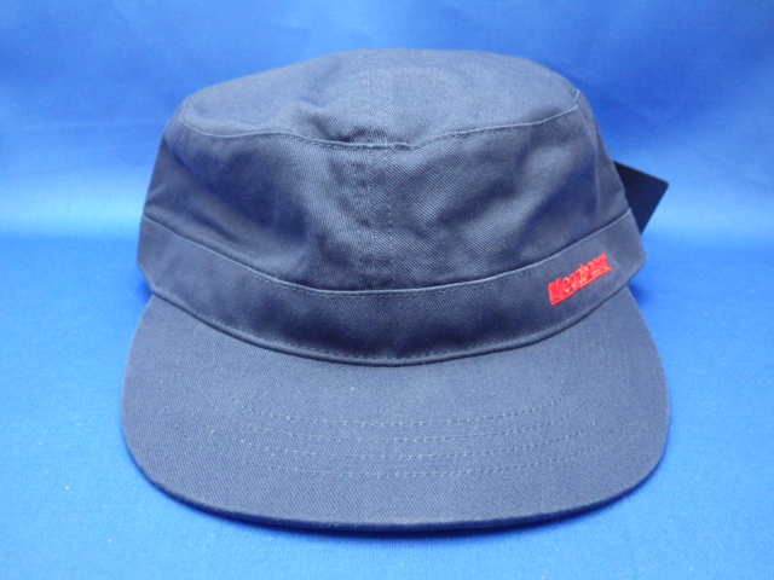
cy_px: 290
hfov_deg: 58.4
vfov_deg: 45.4
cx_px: 387
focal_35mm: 31
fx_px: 693
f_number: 2.3
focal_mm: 5.5
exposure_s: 1/45
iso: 800
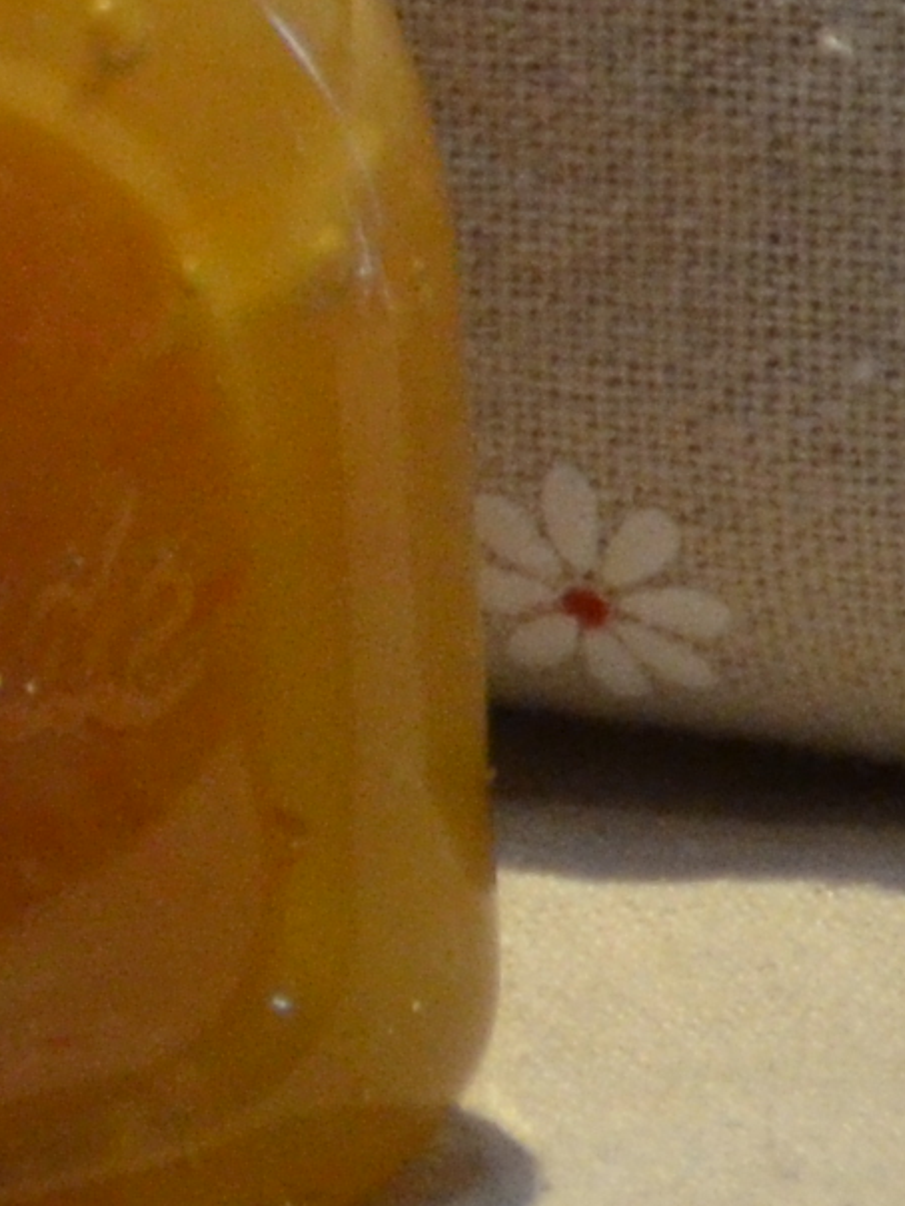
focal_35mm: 822
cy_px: -441
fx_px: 28654
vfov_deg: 2.4
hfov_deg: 1.8
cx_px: -1596
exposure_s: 1/60
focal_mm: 70
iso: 1250
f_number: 5.6
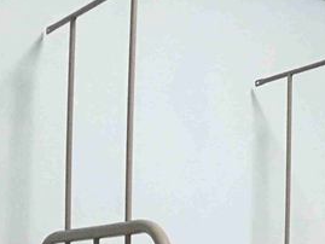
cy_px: 403
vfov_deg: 14.0
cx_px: 381
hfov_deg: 19.2
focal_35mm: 97
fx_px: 911
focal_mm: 4.15
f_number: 2.2
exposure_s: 1/33
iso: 200
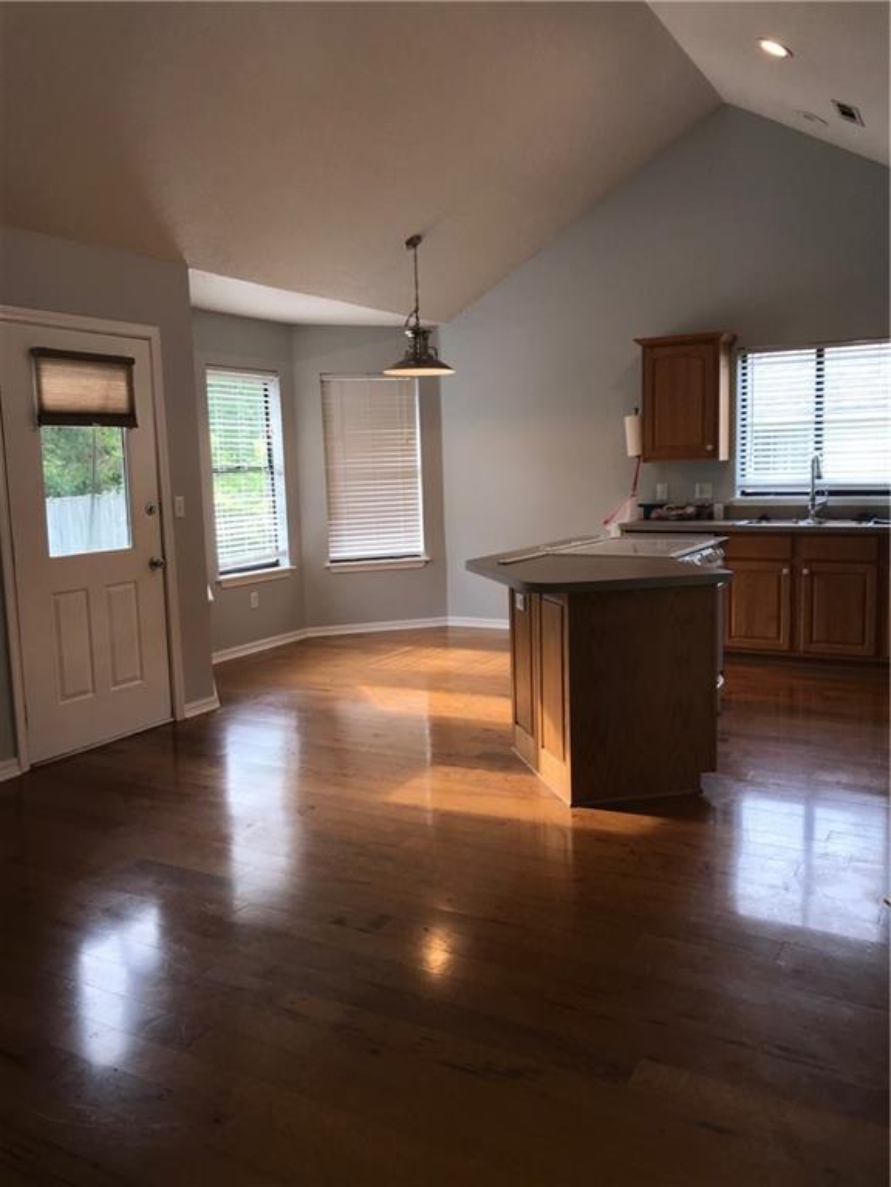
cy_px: 594
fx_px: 961
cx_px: 446
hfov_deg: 49.7
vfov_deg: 63.4
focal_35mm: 28
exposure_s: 1/89
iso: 20
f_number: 1.8
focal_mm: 3.99
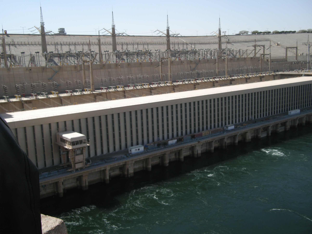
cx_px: 156
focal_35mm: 37
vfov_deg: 38.7
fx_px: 333
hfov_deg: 50.1
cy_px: 117
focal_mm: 7.9
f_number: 8
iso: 64
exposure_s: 1/130
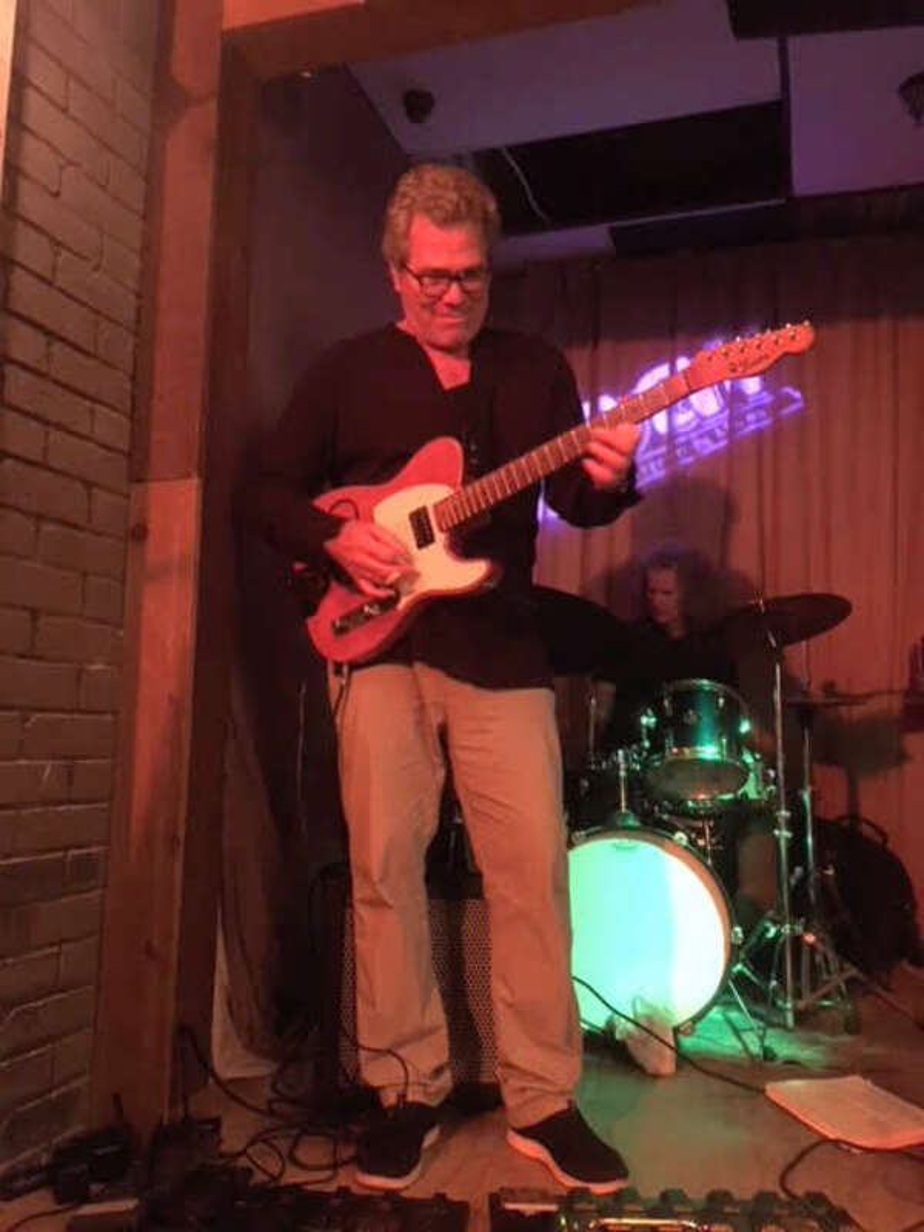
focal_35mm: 29
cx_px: 462
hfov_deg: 48.2
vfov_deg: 61.7
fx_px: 1032
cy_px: 616
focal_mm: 4.15
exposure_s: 1/15
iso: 800
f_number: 2.2
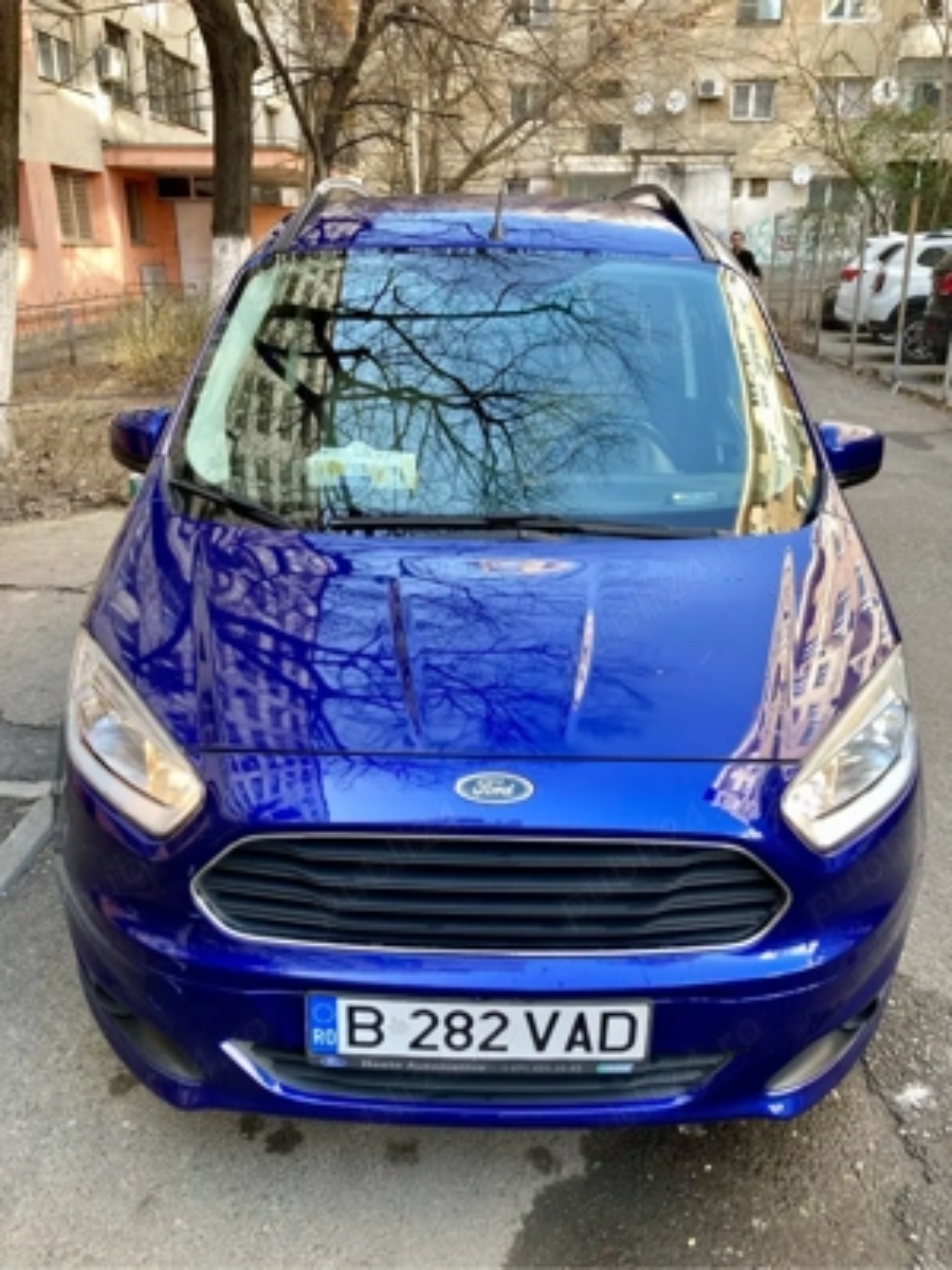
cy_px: 635
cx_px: 476
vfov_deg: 63.4
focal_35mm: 28
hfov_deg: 49.7
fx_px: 1027
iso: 32
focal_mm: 3.99
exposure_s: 1/100
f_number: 1.8
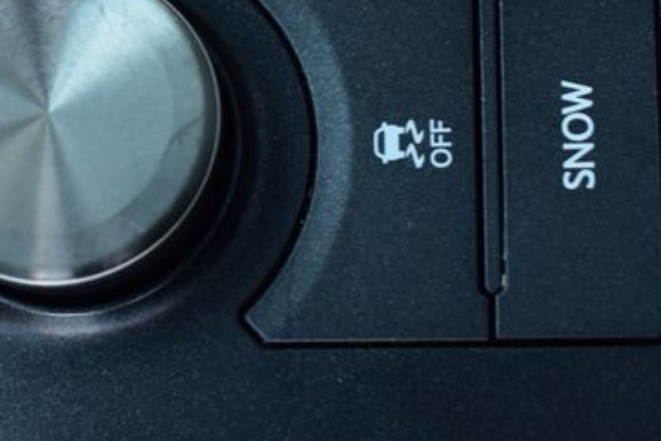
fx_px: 2183
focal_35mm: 119
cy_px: 197
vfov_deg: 11.5
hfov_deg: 17.1
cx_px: 157
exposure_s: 1/15
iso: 400
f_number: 6.3
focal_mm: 45
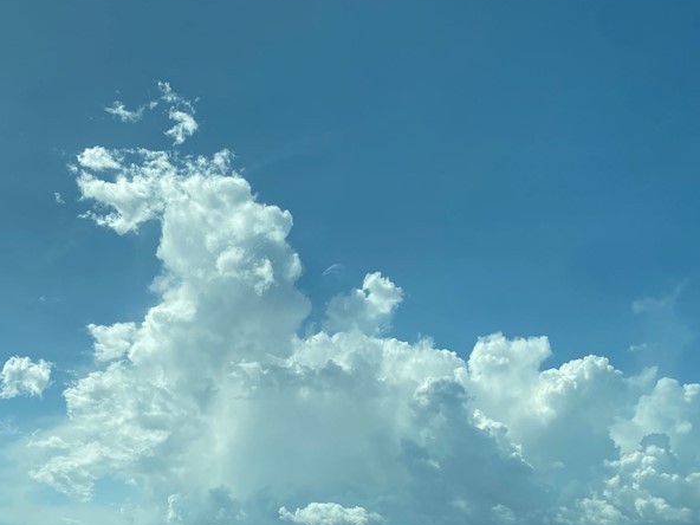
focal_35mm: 45
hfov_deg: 41.1
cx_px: 189
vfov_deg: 31.2
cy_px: 436
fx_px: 910
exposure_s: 1/5747
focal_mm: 4.25
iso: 32
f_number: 1.8
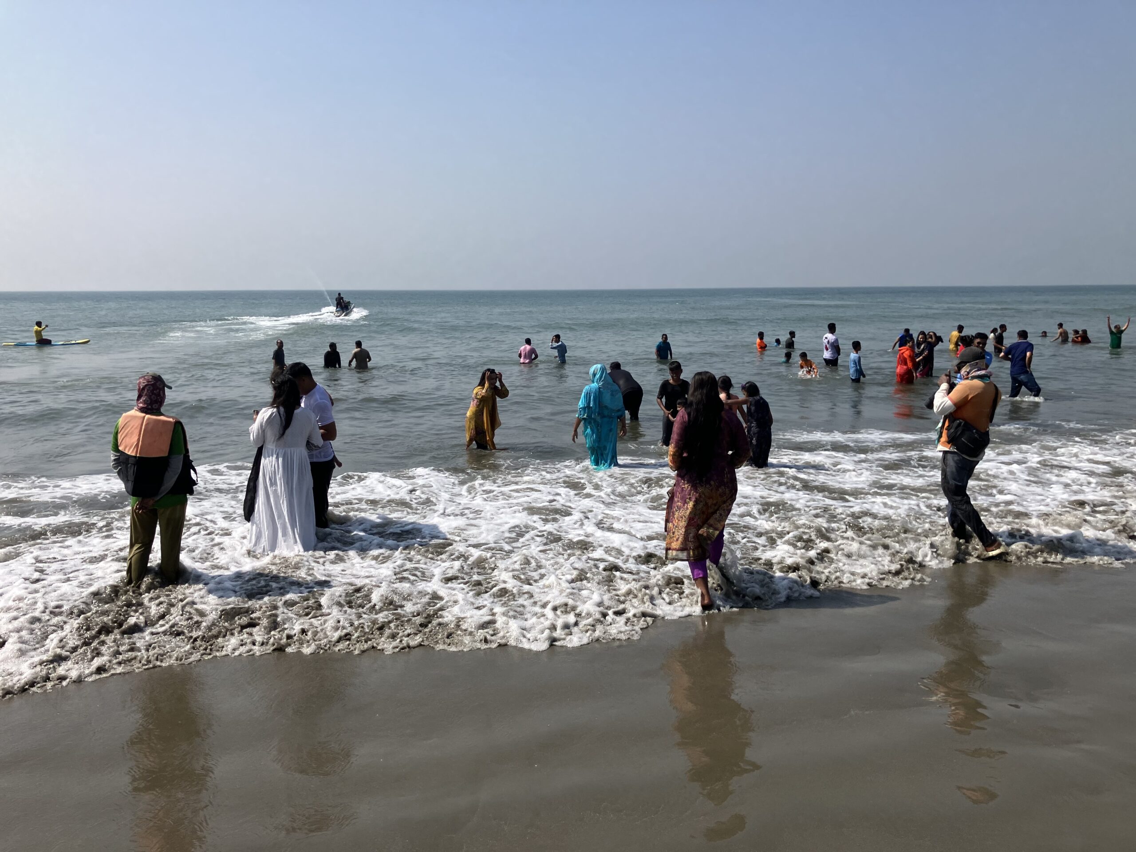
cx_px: 568
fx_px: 919
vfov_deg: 49.7
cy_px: 426
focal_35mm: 28
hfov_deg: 63.4
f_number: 1.8
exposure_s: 1/3205
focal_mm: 3.99
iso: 32
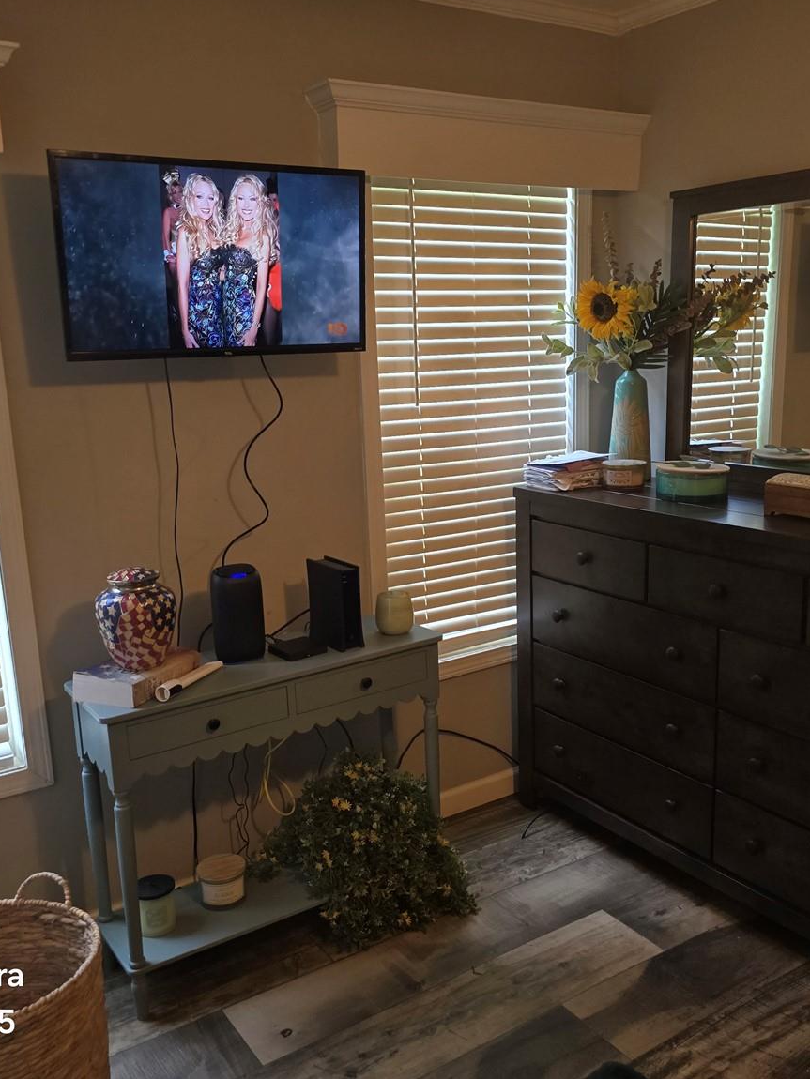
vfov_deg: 56.8
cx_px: 452
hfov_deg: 44.1
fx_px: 998
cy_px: 548
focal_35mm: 32
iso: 400
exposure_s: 1/120
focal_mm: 6.3
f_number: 1.7
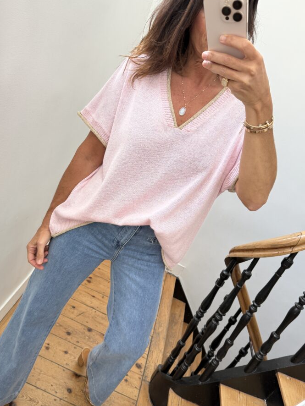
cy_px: 214
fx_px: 305
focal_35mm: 26
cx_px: 154
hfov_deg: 53.1
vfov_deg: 67.2
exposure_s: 1/121
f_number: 1.78
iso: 125
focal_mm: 6.76
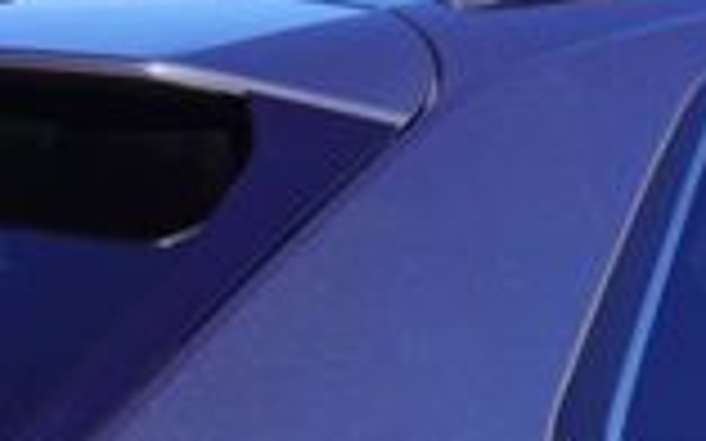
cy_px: 1076
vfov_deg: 3.7
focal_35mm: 348
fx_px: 6700
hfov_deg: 6.0
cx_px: 468
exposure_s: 1/100
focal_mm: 35
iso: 100
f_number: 8
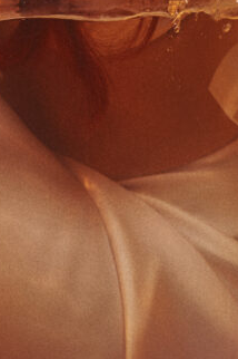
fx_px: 2335
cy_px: -224
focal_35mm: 235
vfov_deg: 8.5
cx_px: 10
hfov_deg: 5.8
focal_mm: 70
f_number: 4
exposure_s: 1/100
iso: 160
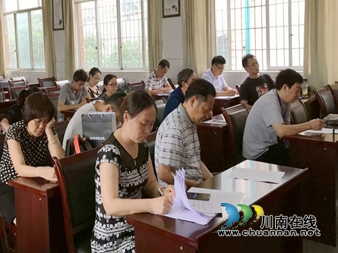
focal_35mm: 29
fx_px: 283
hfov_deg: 61.7
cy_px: 126
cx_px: 169
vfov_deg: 48.2
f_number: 2.2
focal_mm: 4.15
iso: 64
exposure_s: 1/33
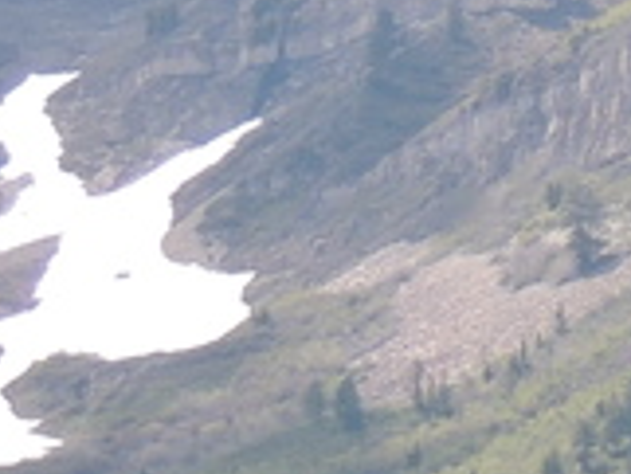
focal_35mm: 557
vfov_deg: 2.7
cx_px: 2359
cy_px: 376
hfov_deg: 3.4
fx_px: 10161
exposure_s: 1/500
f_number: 3.9
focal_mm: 12.4
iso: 100
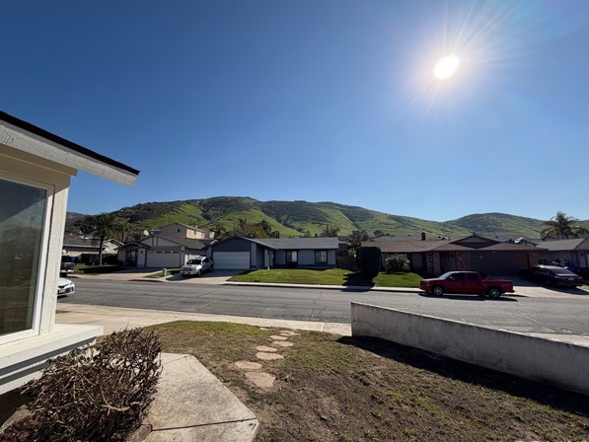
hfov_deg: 98.1
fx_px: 255
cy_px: 227
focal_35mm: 15
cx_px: 287
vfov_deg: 81.7
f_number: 2.2
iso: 20
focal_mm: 2.22
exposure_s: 1/1312
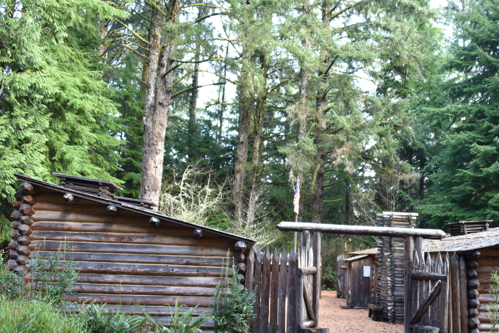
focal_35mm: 40
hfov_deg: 47.9
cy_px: 146
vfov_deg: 33.4
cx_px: 316
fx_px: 555
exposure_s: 1/60
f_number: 3.5
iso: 320
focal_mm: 28
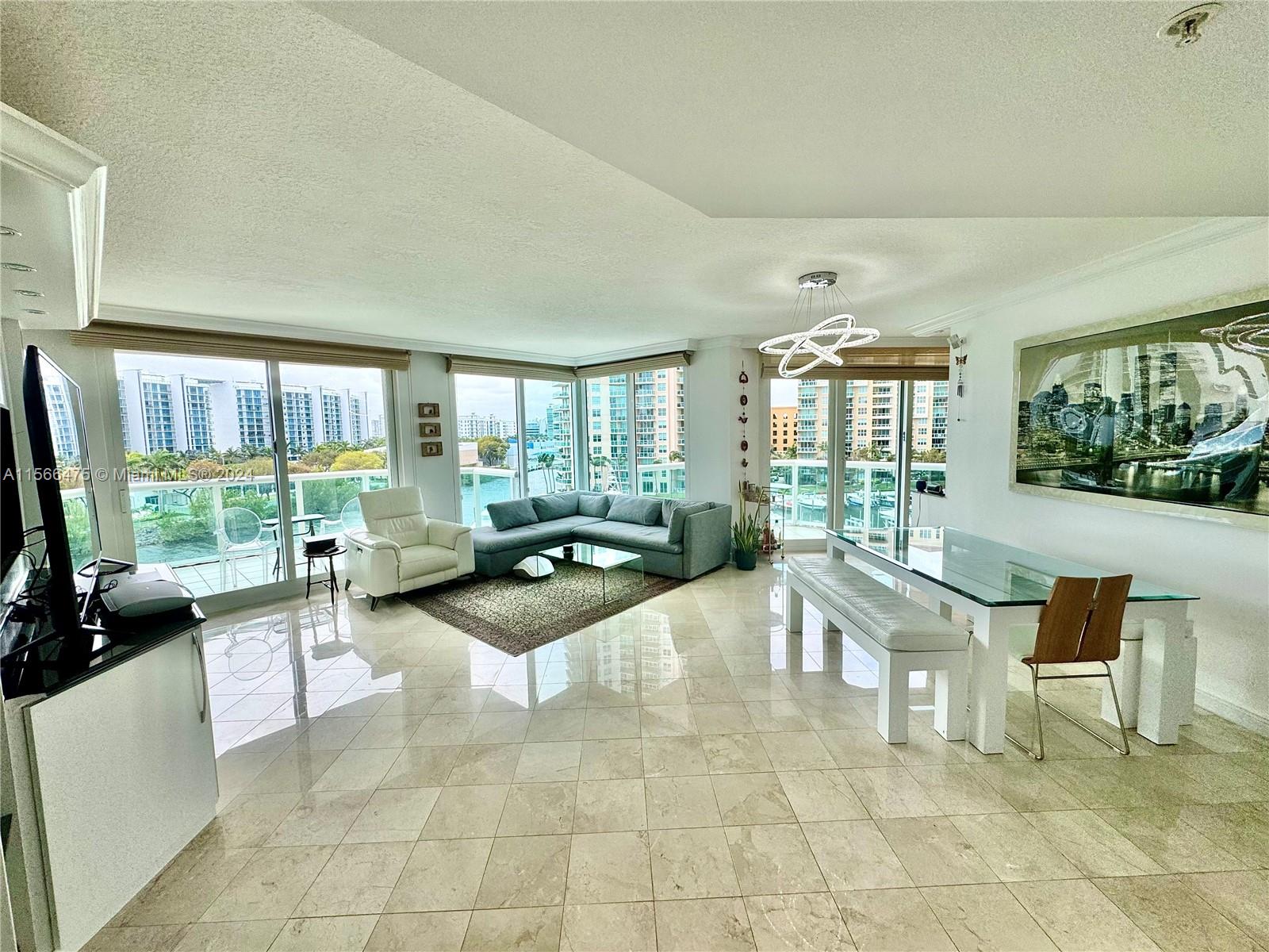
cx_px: 634
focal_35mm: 14
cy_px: 476
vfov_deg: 85.7
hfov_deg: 102.1
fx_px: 513
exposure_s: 1/405
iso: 40
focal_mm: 2.22
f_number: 2.2
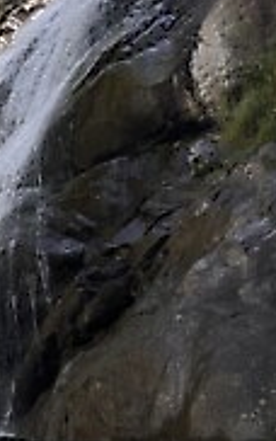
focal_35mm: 56
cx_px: -186
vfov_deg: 36.2
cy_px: 194
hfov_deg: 19.0
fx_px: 673
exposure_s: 1/773
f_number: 1.78
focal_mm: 6.76
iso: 80
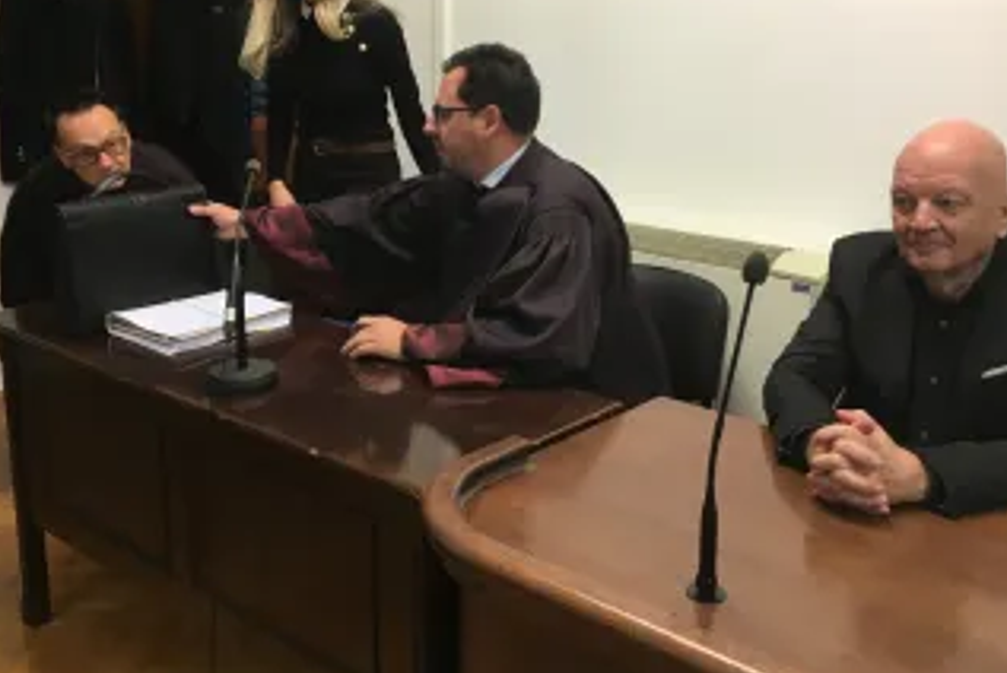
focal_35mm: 38
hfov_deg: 50.7
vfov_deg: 34.9
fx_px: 1064
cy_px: 251
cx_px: 499
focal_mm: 4.15
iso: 64
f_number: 2.2
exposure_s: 1/33
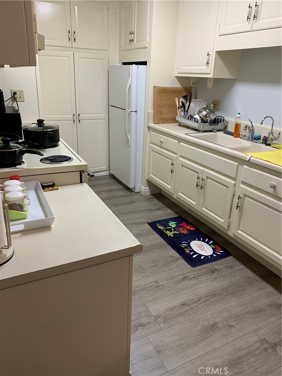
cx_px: 141
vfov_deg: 67.3
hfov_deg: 53.1
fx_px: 282
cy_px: 188
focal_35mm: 26
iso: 64
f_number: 1.8
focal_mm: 4.25
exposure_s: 1/60
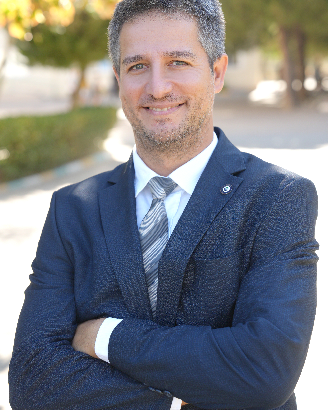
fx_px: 959
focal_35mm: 79
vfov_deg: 24.1
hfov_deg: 19.4
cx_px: 164
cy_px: 176
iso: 100
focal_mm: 70
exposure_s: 1/100
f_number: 4
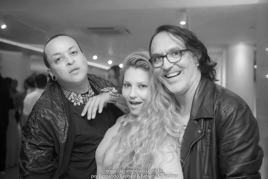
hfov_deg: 41.1
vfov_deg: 28.1
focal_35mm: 48
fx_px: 357
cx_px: 134
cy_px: 90
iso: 3200
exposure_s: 1/400
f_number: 2.8
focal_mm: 48
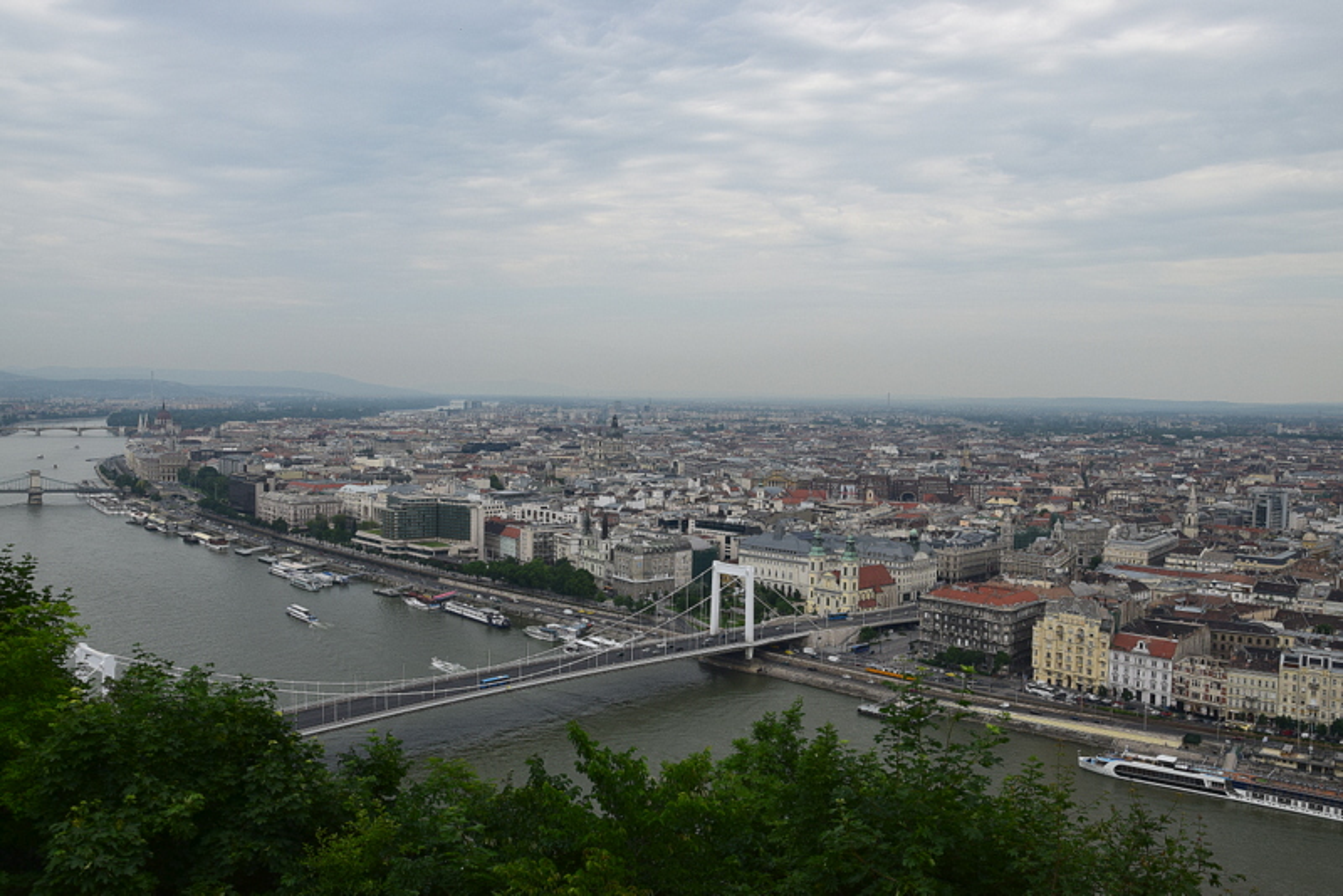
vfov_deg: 41.7
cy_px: 448
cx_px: 672
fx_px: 1175
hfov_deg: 59.5
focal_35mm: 32
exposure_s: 1/500
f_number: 11
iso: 400
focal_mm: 21
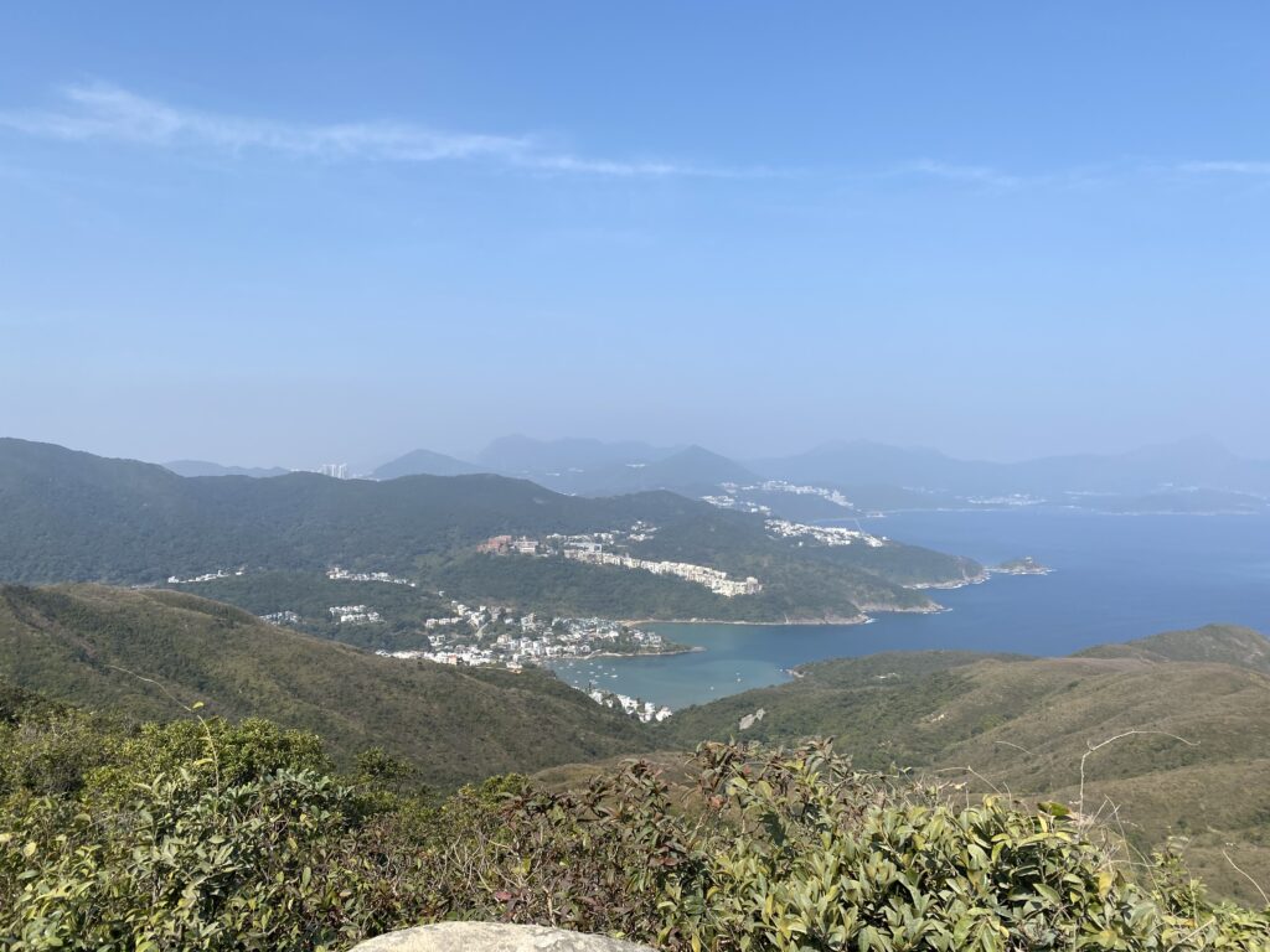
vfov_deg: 53.1
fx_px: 954
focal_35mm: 26
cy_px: 476
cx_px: 635
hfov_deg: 67.3
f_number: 1.8
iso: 32
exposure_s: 1/2967
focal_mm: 4.25
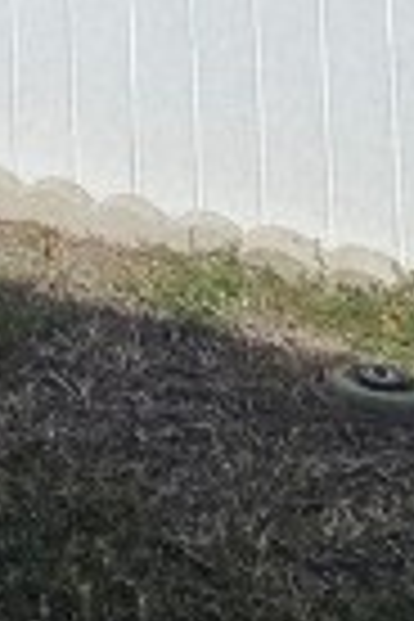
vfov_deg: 14.1
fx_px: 1725
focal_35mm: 100
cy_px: -873
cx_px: -315
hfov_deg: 12.6
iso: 50
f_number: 2.2
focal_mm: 2.2
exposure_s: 1/6444
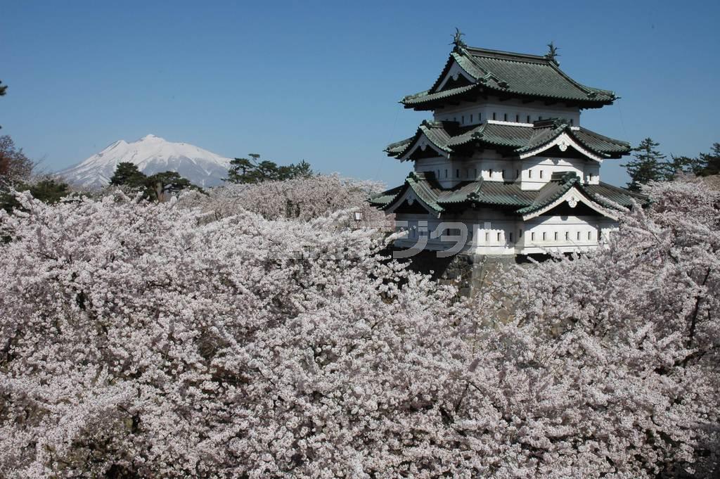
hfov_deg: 51.3
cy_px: 240
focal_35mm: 38
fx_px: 749
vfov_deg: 35.4
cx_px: 360
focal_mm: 25
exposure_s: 1/125
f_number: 20
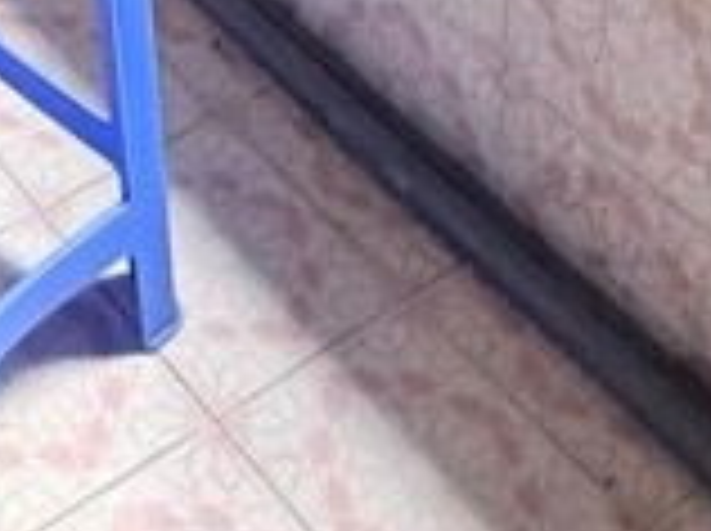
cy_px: -1161
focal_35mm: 91
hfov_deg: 19.6
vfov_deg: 10.3
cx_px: -248
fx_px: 1866
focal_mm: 2.22
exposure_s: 1/86
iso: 320
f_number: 2.2
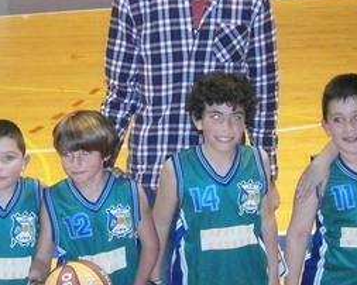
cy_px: 196
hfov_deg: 16.6
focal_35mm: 116
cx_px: 134
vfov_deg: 13.3
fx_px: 1225
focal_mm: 8.3
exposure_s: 1/40
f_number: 3.4
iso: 800
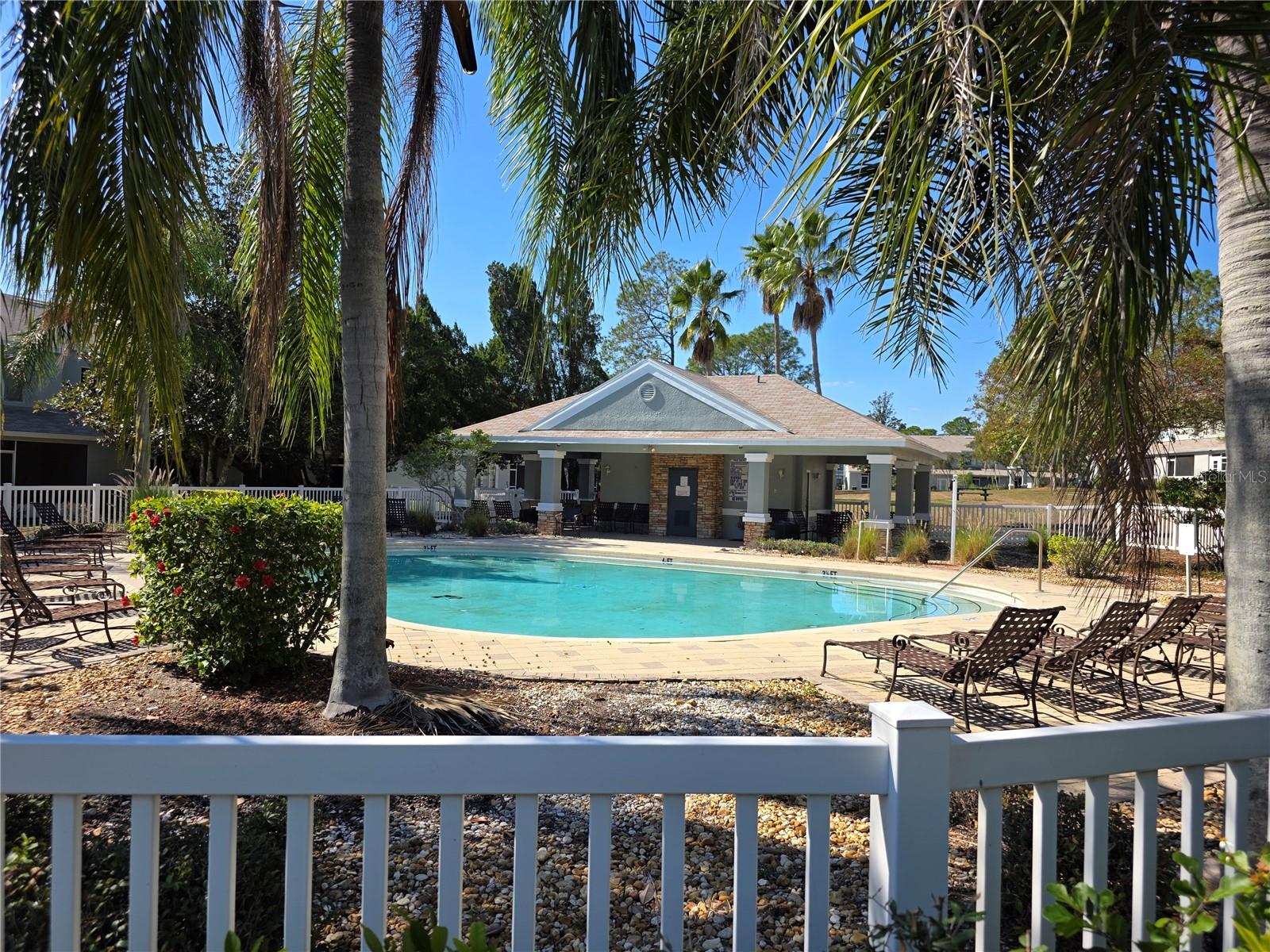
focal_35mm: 23
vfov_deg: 58.9
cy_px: 476
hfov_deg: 73.9
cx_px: 635
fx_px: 844
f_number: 1.7
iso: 80
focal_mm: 6.3
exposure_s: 1/4057
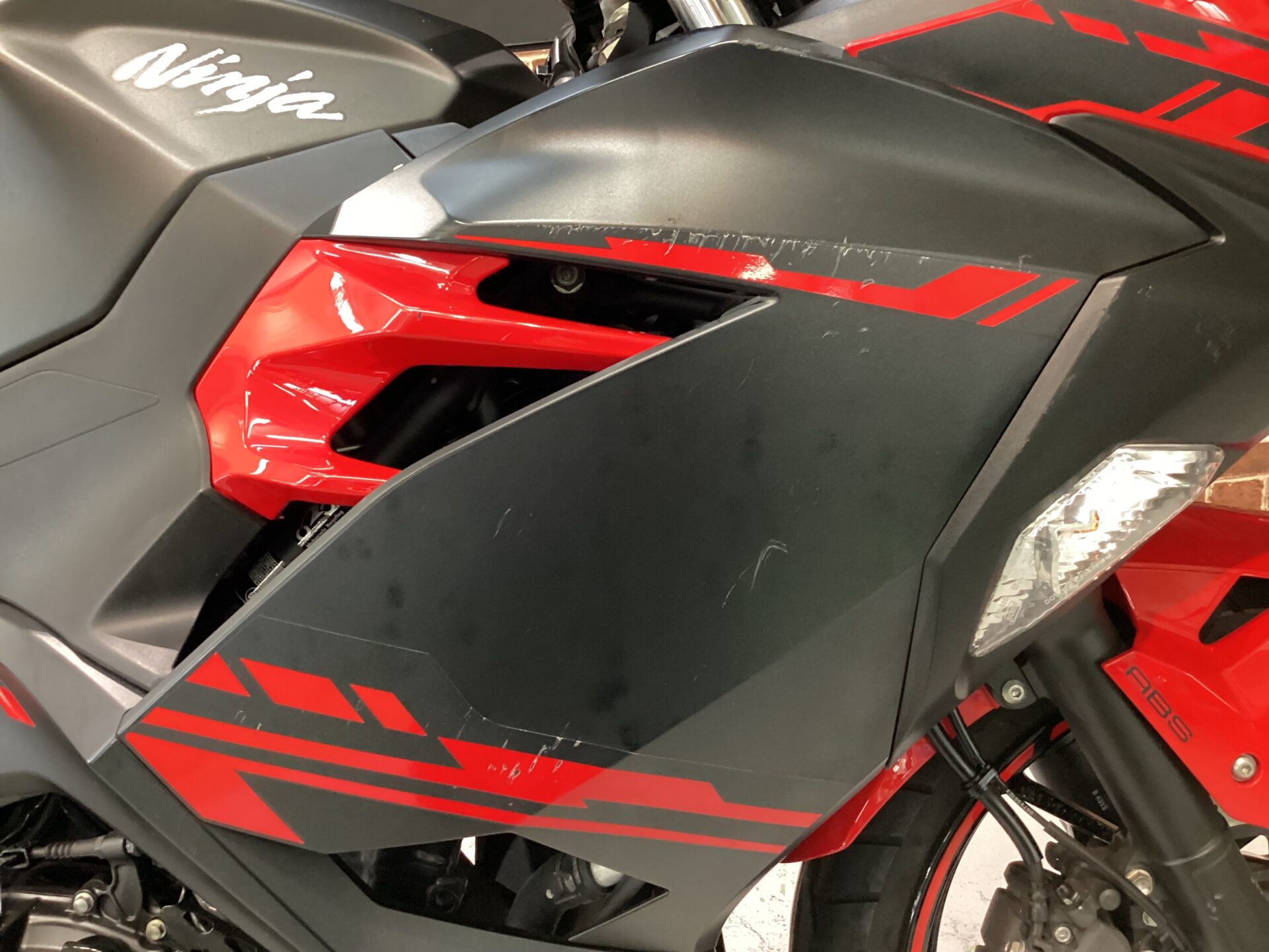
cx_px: 634
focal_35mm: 31
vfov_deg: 45.4
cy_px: 476
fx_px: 1136
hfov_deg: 58.4
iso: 400
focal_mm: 3.3
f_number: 2.4
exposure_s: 1/30
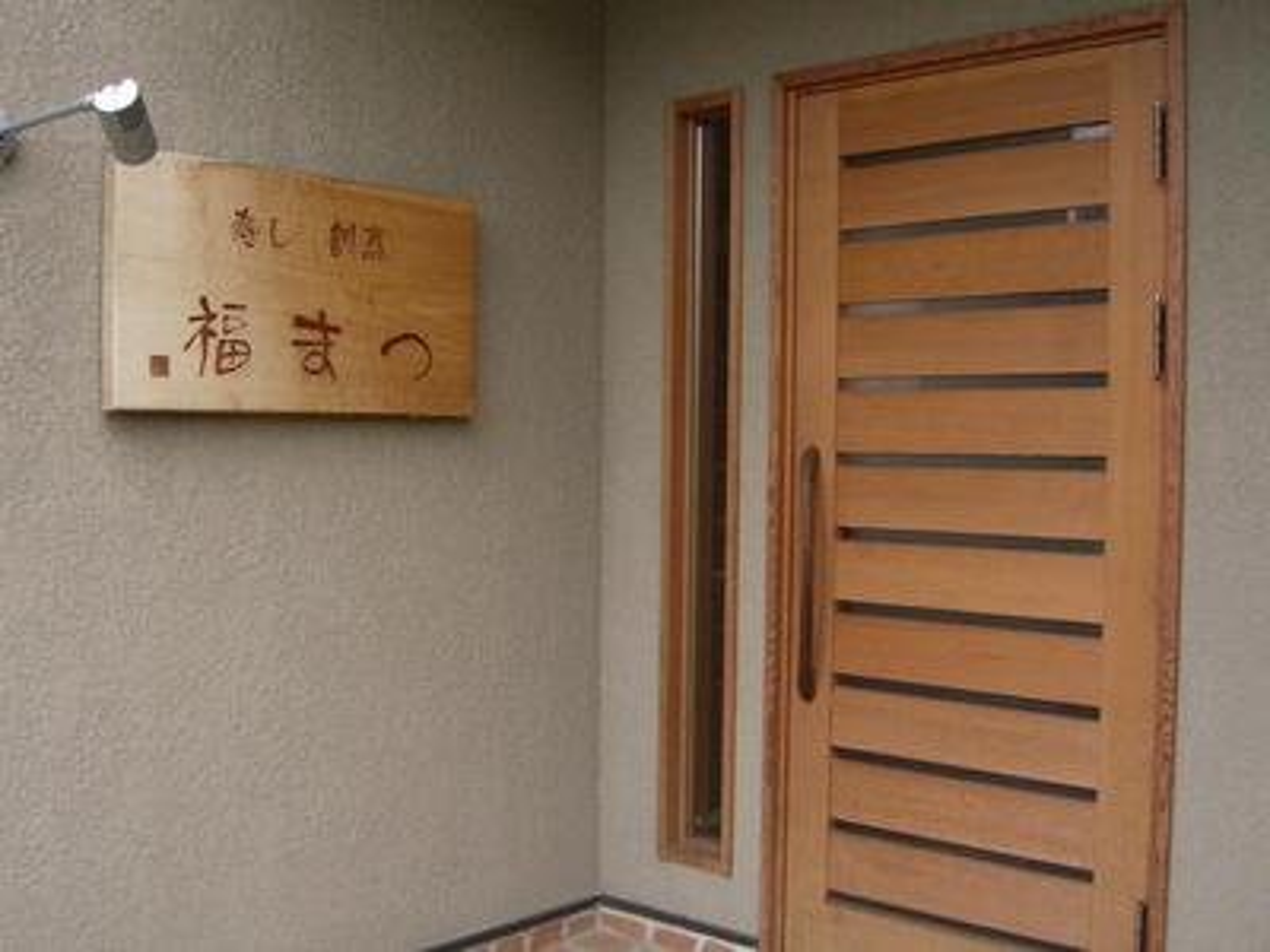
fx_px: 1394
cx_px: 635
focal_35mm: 38
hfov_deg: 49.0
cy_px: 476
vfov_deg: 37.7
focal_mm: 7.9
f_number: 4
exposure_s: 1/320
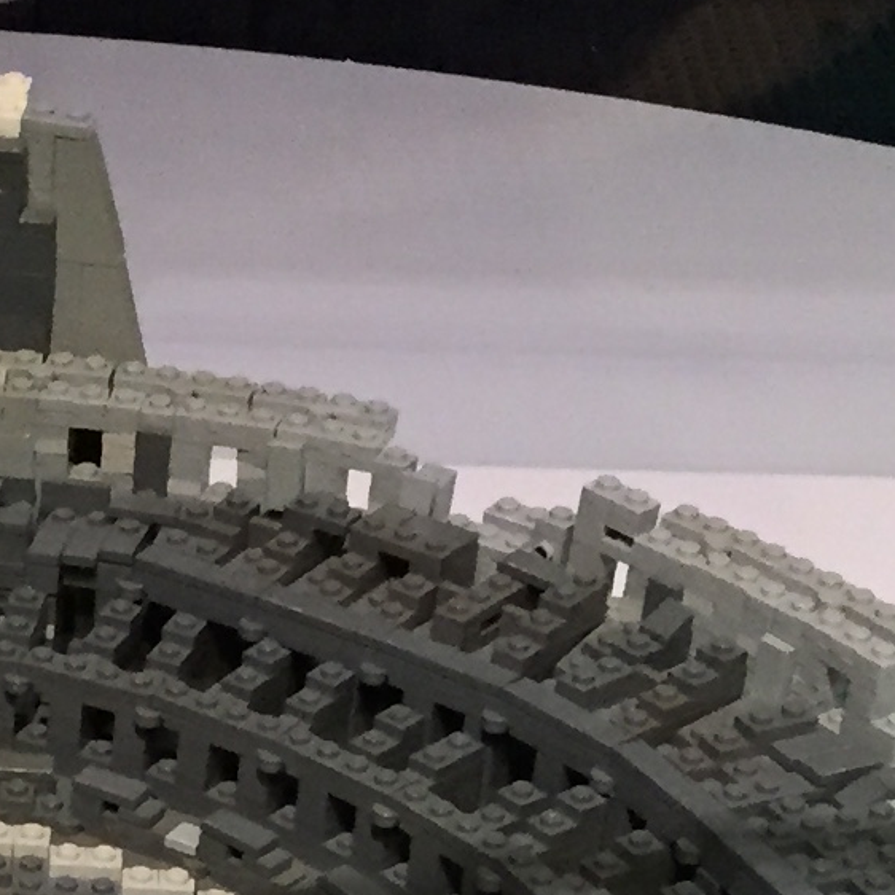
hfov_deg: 11.3
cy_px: 1505
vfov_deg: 11.1
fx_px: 4359
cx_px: -376
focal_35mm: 149
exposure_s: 1/30
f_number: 2.2
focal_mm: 4.15
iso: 160
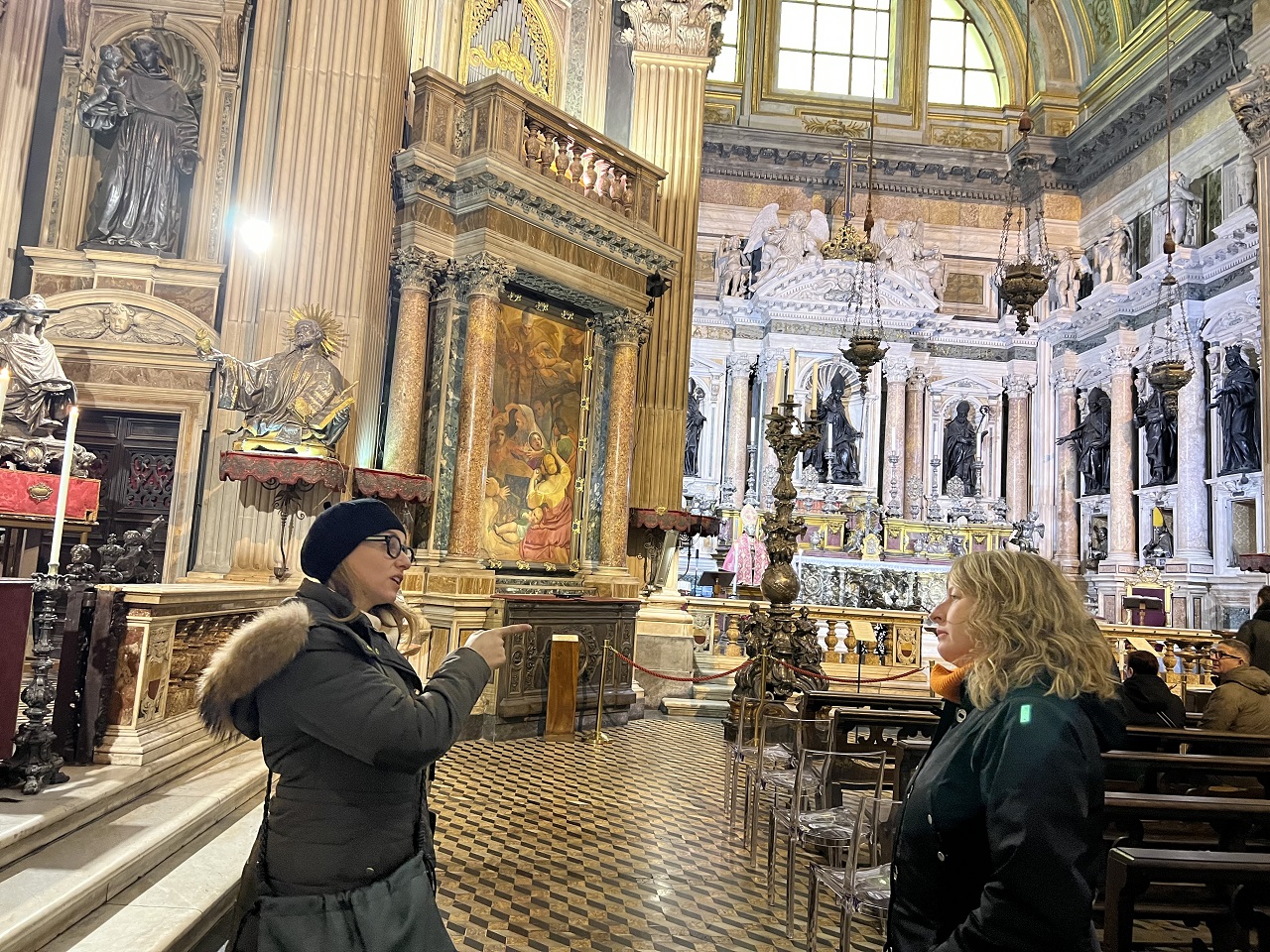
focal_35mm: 26
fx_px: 954
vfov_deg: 53.1
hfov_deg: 67.3
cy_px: 476
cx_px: 635
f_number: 1.5
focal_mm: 5.7
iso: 400
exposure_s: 1/33
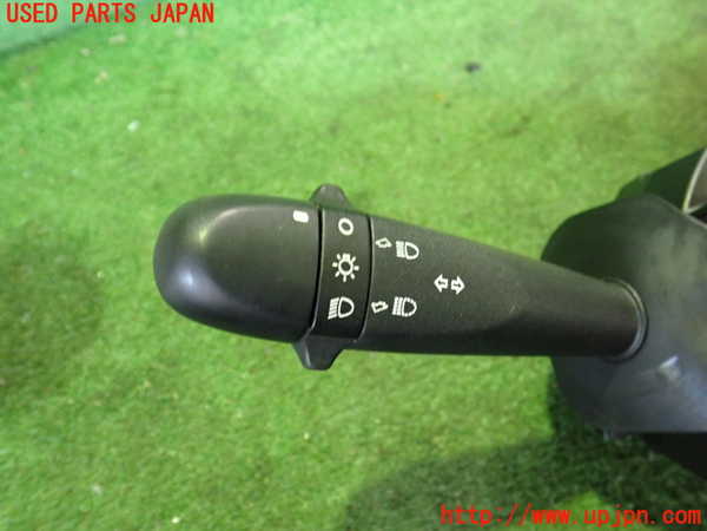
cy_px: 266
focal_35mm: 30
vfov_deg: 46.8
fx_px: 613
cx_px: 354
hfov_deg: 60.0
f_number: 2.3
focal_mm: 5.4
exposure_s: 1/30
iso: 800
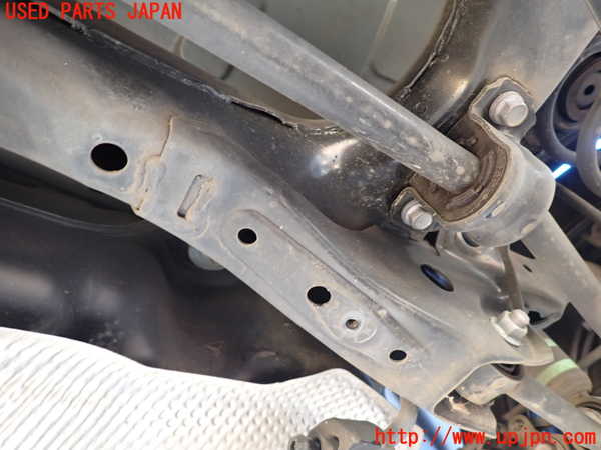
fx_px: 434
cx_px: 300
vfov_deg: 54.9
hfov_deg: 69.4
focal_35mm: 25
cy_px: 225
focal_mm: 4.5
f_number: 2
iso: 250
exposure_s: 1/30
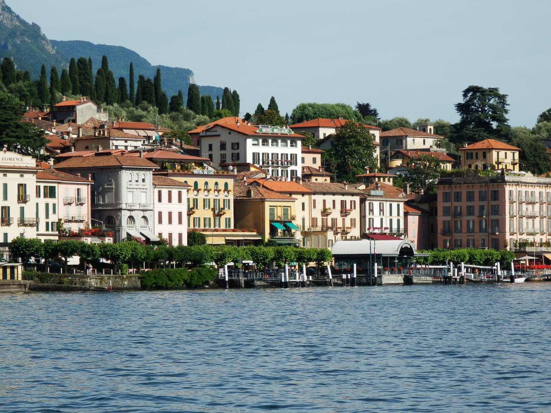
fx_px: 2690
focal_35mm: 169
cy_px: 206
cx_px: 276
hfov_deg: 11.7
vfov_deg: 8.8
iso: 80
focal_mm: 30.2
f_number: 5.7
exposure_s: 1/500
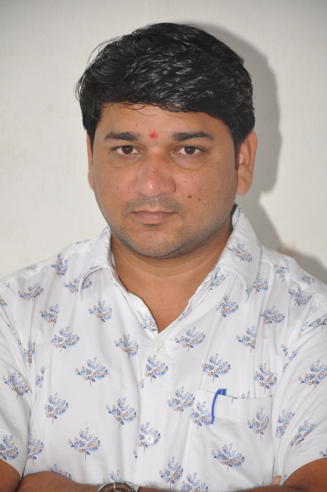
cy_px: 246
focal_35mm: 183
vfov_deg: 11.2
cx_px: 164
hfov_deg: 7.5
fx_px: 2500
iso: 800
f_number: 5.6
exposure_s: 1/60
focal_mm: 122
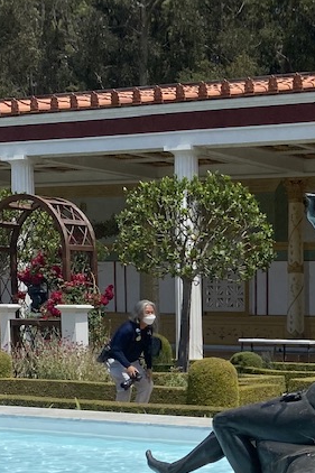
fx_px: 1077
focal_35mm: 82
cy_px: 427
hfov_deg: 16.1
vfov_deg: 24.1
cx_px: 367
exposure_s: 1/6061
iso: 32
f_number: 1.8
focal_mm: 4.25
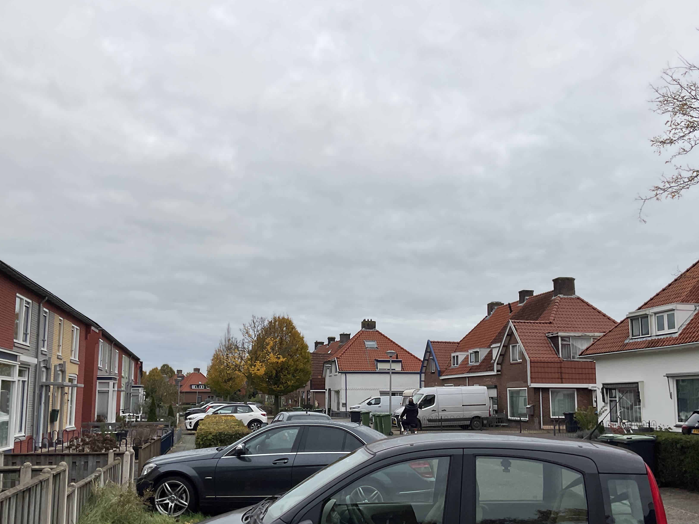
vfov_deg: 39.6
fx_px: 727
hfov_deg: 51.3
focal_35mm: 36
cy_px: 300
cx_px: 362
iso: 16
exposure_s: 1/929
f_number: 1.8
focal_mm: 3
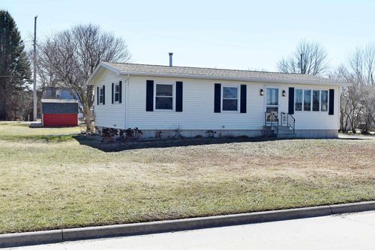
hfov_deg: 46.4
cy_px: 125
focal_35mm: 42
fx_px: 438
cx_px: 188
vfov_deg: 31.9
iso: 100
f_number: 9
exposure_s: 1/320
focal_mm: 28
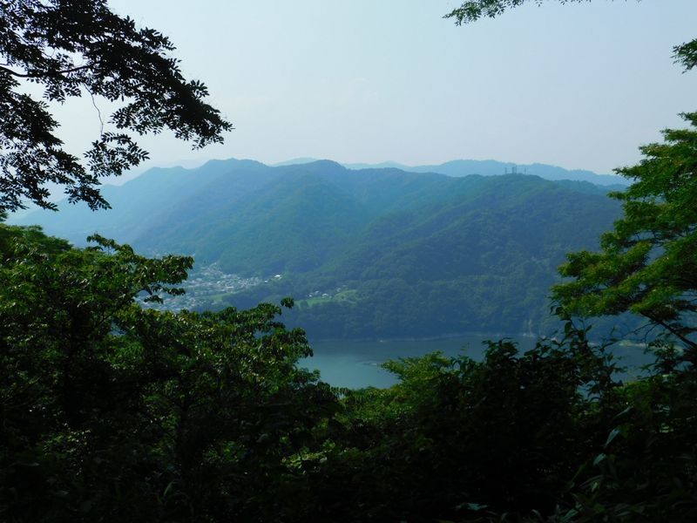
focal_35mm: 40
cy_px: 262
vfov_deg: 36.0
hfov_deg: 46.8
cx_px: 348
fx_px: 805
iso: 125
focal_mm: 7.1
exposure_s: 1/400
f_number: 7.2
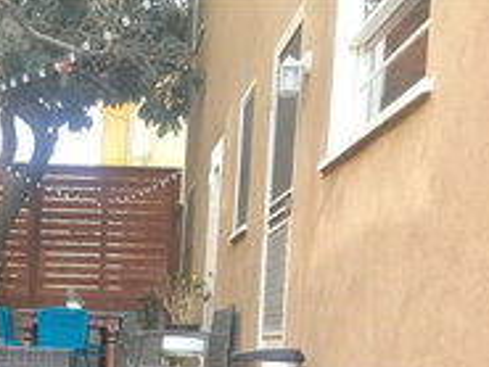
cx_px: 78
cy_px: 417
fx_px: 947
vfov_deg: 20.8
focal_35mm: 67
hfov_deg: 28.2
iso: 50
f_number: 2.2
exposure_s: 1/120
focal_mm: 4.15
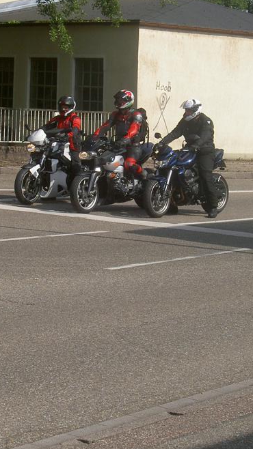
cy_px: 170
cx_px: 134
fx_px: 1396
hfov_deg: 10.4
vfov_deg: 18.3
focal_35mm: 117
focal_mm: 14.2
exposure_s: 1/320
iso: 100
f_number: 6.1
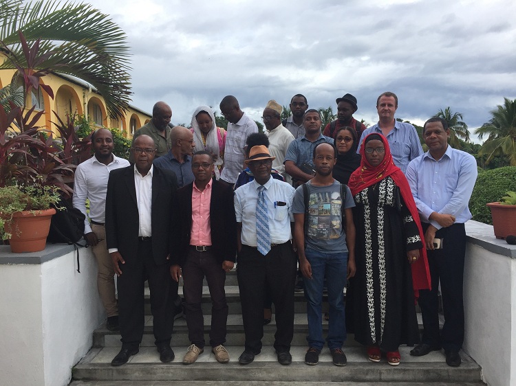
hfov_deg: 61.7
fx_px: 432
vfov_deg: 48.2
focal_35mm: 29
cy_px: 193
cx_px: 258
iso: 32
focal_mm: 4.15
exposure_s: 1/682
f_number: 2.2
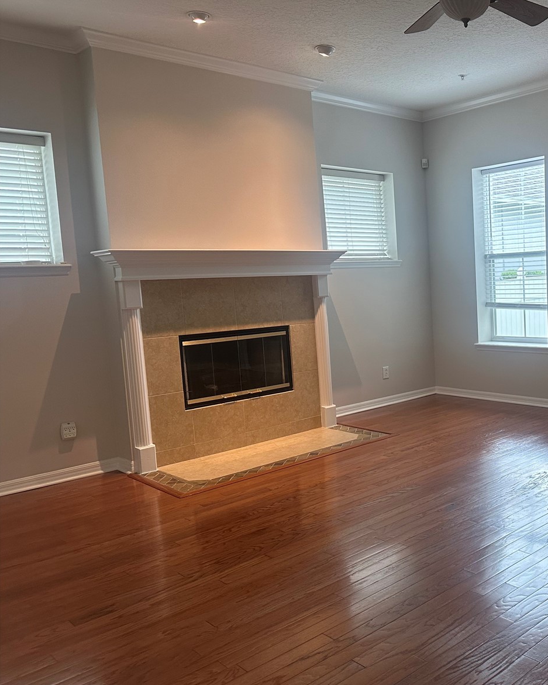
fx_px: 649
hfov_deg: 42.9
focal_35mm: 32
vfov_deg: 55.7
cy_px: 347
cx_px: 467
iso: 200
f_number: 1.78
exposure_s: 1/120
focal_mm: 6.86
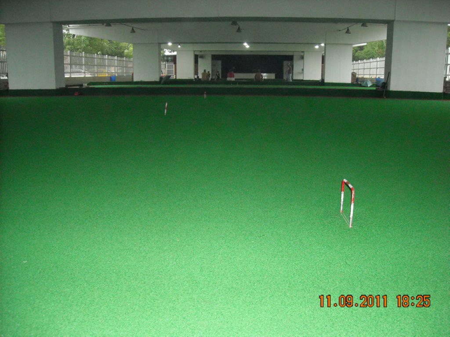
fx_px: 455
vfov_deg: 40.7
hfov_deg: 52.6
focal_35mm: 35
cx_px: 225
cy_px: 168
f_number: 2.8
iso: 541
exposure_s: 1/60
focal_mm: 5.7
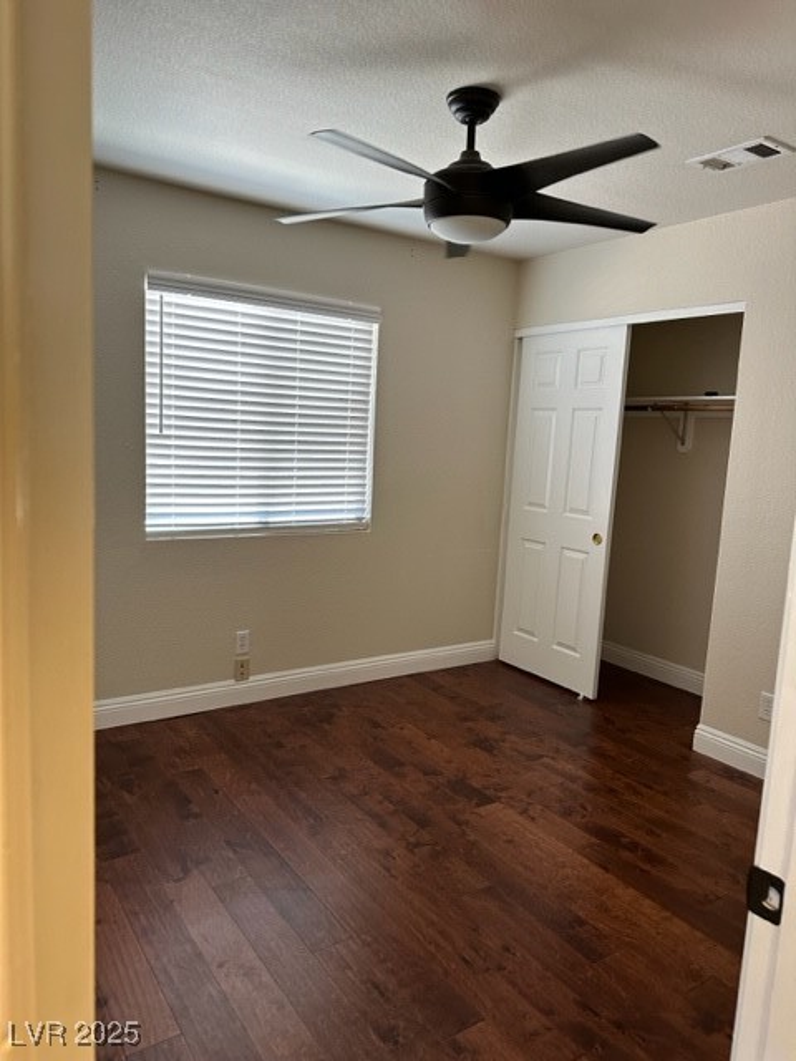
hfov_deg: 56.8
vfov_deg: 71.6
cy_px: 530
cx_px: 398
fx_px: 736
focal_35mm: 24
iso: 200
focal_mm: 6.86
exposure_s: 1/120
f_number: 1.78
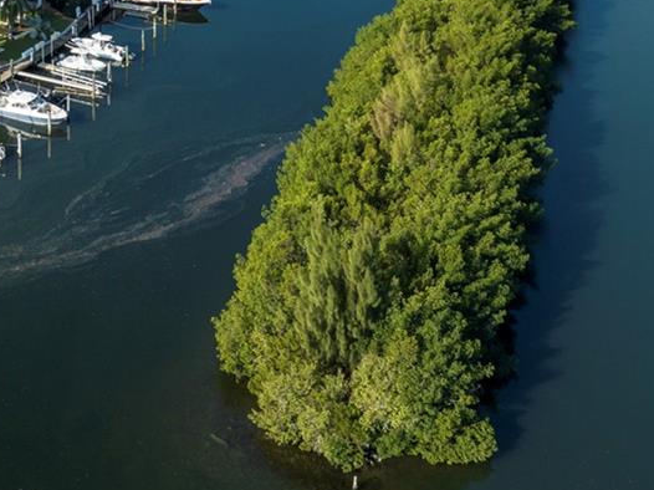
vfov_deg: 18.5
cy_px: -180
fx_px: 1379
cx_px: 62
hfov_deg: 25.8
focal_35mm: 73
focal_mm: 12.29
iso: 100
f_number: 6.3
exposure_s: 1/500
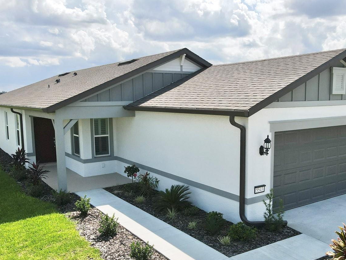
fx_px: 340
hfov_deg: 53.7
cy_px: 138
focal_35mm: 34
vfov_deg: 41.8
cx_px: 199
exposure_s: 1/1250
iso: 100
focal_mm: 4.5
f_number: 2.8
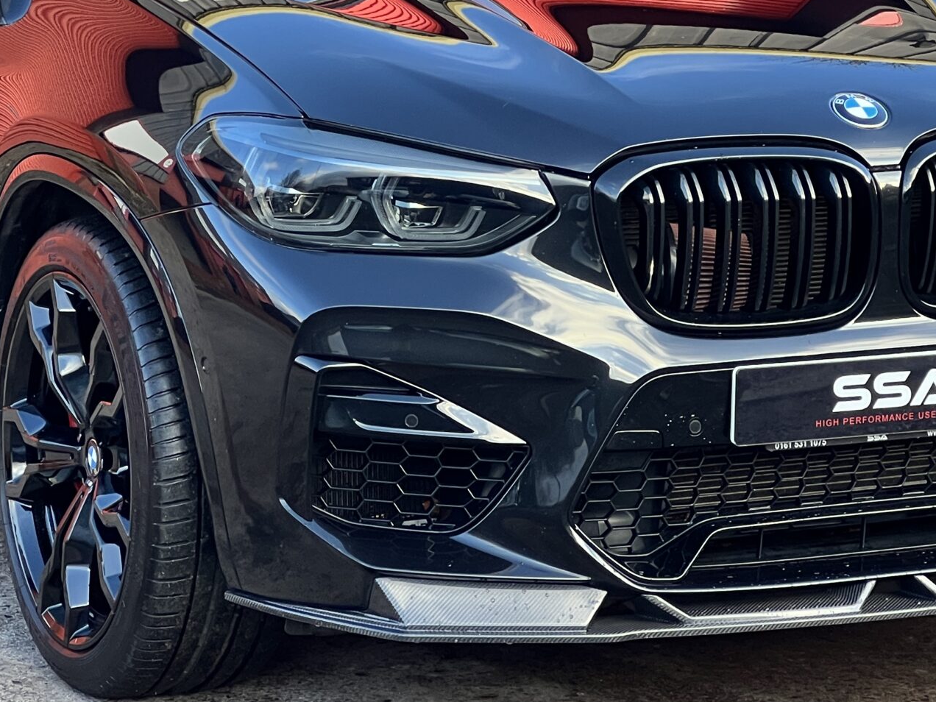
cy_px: 18
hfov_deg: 12.7
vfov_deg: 9.5
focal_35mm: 155
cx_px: 434
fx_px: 4191
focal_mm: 9
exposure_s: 1/99
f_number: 2.8
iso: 80
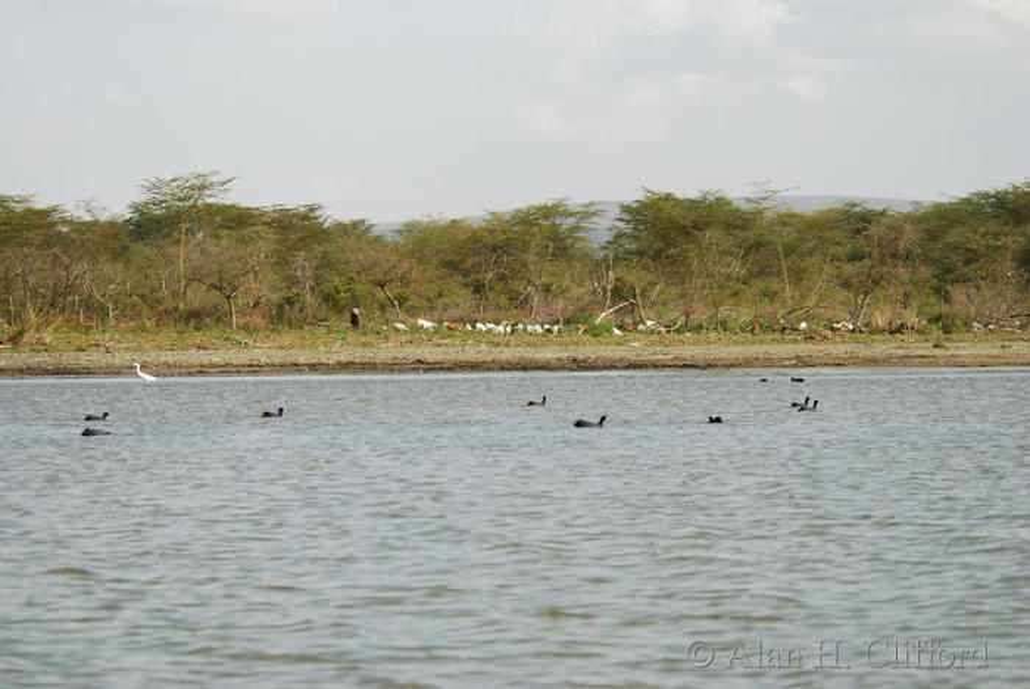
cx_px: 515
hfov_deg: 17.0
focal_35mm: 120
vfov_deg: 11.4
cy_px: 344
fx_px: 3436
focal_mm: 80
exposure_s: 1/400
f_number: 5
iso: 100
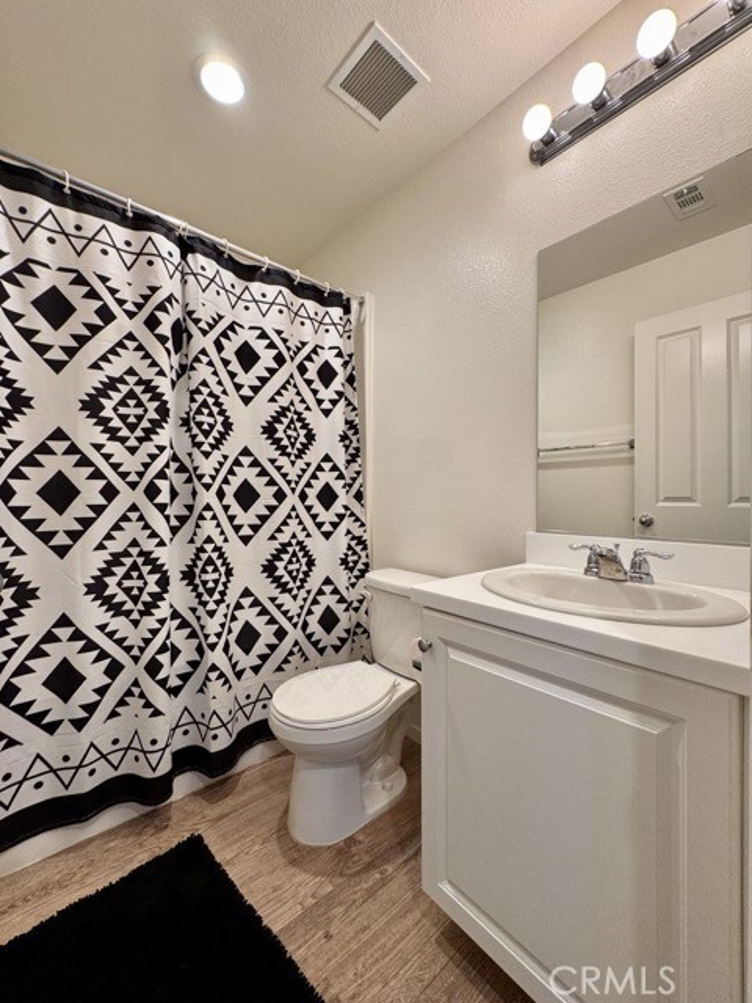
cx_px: 376
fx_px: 406
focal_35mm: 14
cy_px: 502
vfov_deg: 102.1
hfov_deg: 85.7
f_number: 2.2
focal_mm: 2.22
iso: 125
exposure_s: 1/120
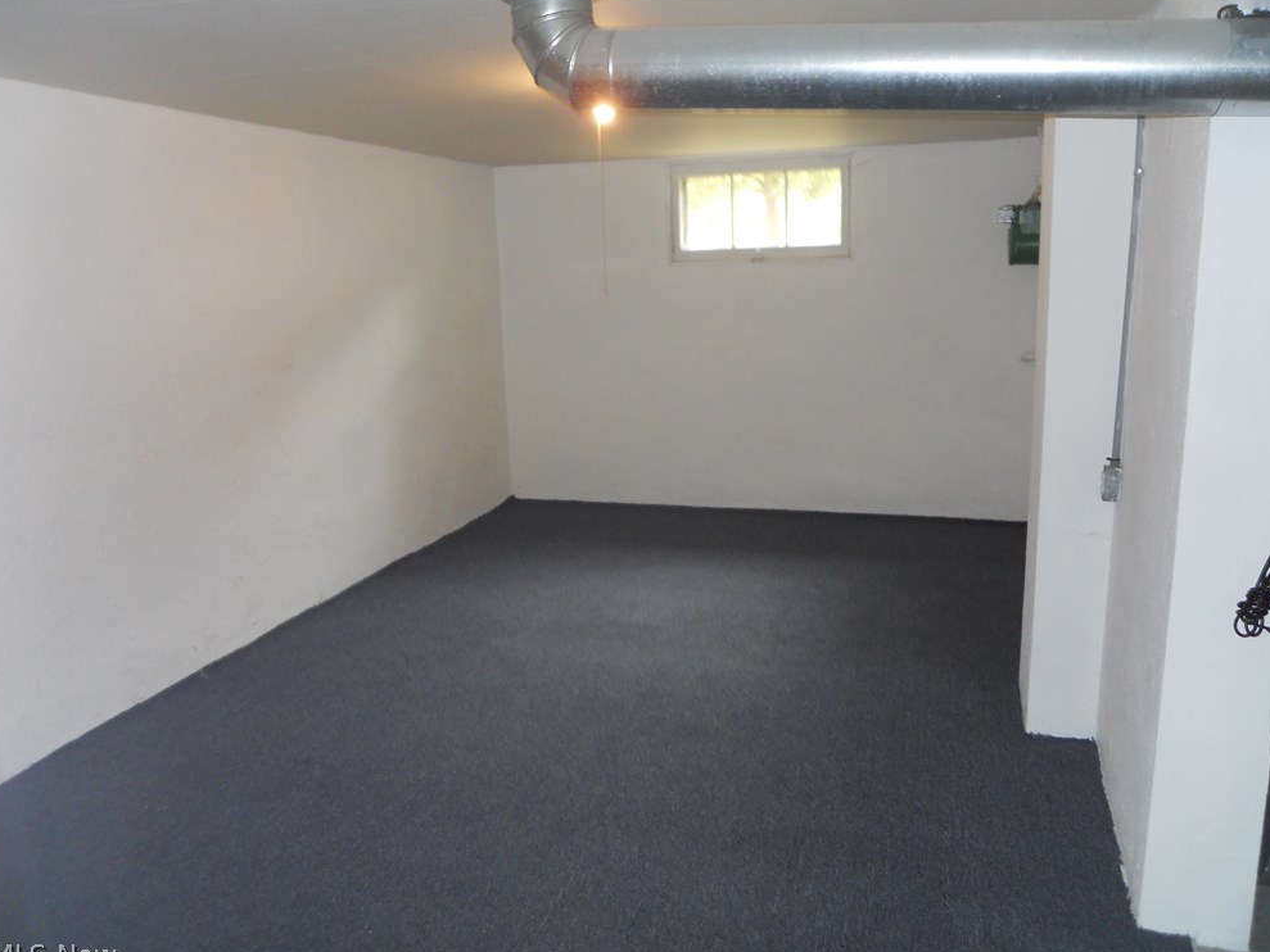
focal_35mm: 29
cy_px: 484
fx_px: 1064
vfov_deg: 48.2
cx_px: 641
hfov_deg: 61.7
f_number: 2.7
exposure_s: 1/25
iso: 200
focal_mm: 5
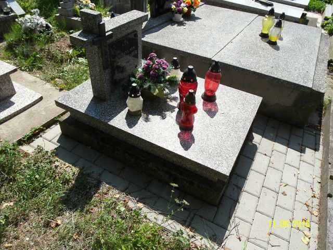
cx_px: 166
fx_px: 231
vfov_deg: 56.8
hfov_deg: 71.6
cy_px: 125
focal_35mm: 24
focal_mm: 5.2
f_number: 4.4
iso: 80
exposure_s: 1/350
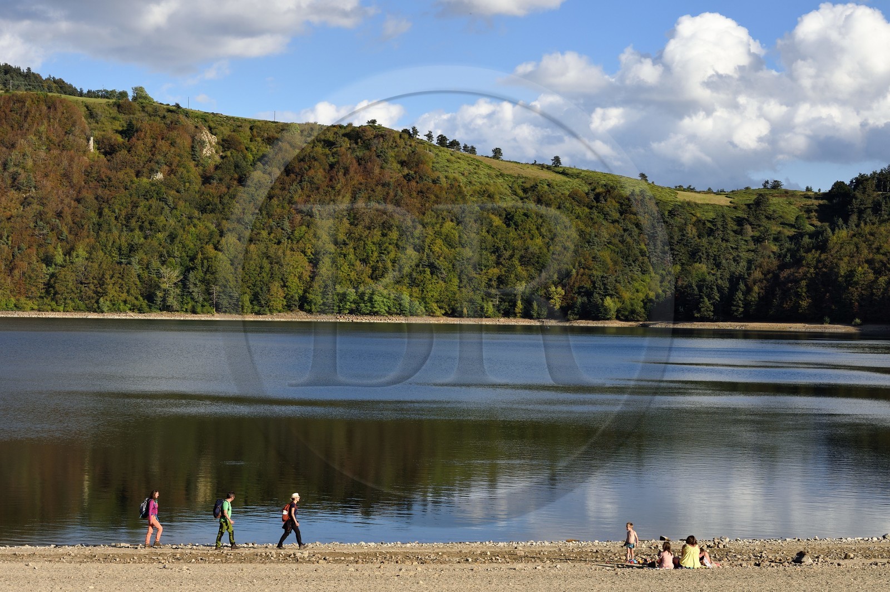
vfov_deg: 19.4
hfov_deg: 28.9
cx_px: 445
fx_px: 1729
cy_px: 296
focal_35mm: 70
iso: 200
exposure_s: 1/400
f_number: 10
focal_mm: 70
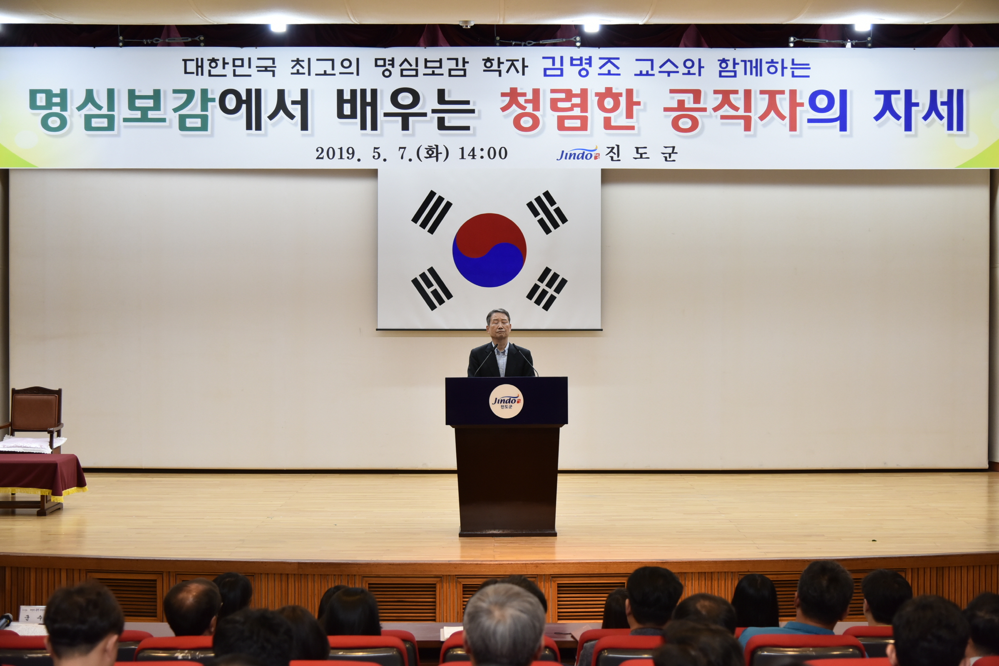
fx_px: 1443
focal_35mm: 52
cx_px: 500
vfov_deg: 26.0
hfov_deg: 38.2
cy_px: 333
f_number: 4
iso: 1000
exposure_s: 1/125
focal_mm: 52
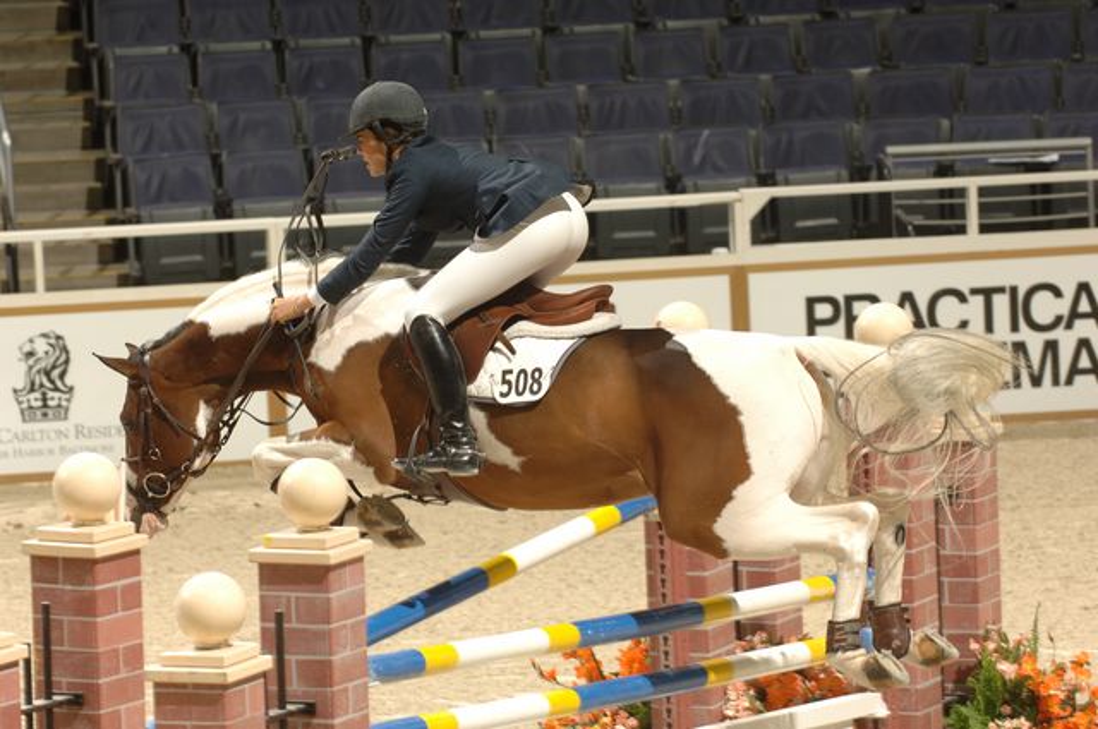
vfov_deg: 6.1
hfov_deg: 9.2
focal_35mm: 225
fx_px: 6854
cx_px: 549
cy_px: 364
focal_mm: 150
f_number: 5
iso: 320
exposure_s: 1/250
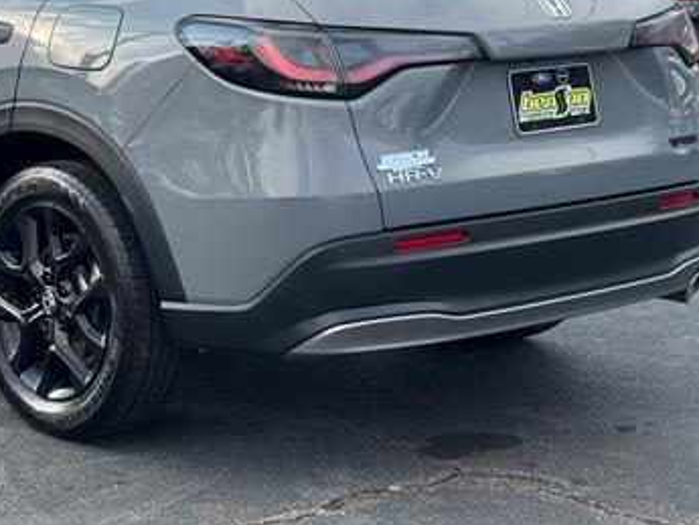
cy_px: 111
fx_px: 1798
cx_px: 118
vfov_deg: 16.5
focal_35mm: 89
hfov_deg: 21.7
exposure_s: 1/1287
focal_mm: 6.76
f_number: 1.78
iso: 64
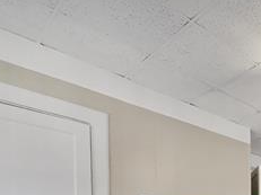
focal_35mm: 36
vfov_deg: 32.0
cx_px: 307
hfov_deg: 38.9
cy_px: 241
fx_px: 271
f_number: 2.2
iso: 400
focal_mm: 1.8
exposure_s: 1/60
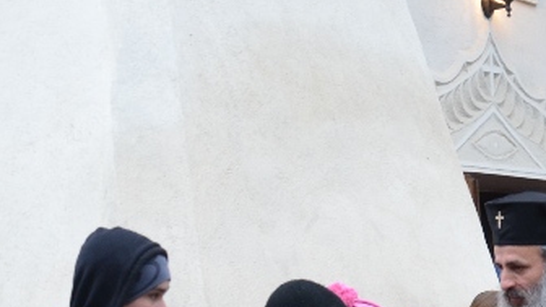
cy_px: 528
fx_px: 1707
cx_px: 708
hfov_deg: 17.1
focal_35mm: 118
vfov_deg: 9.8
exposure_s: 1/60
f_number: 4
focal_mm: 21
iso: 450
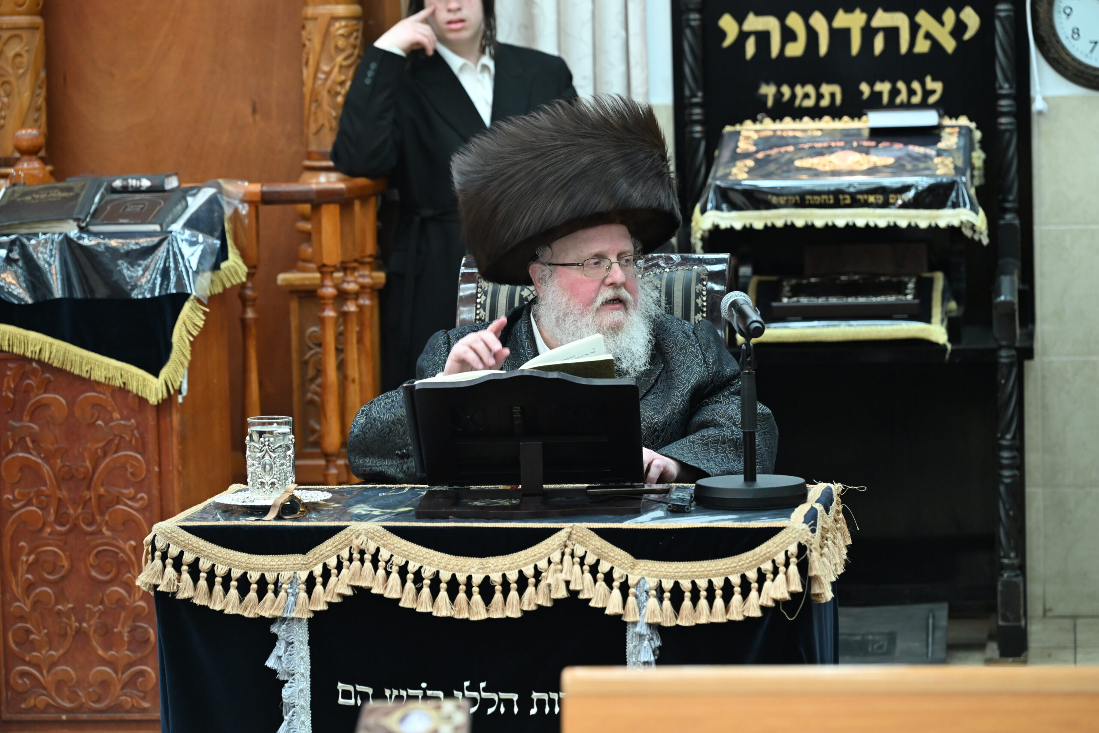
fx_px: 3663
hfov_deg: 17.1
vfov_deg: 11.4
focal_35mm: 120
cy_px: 366
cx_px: 550
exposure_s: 1/200
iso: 2000
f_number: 5
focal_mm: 120
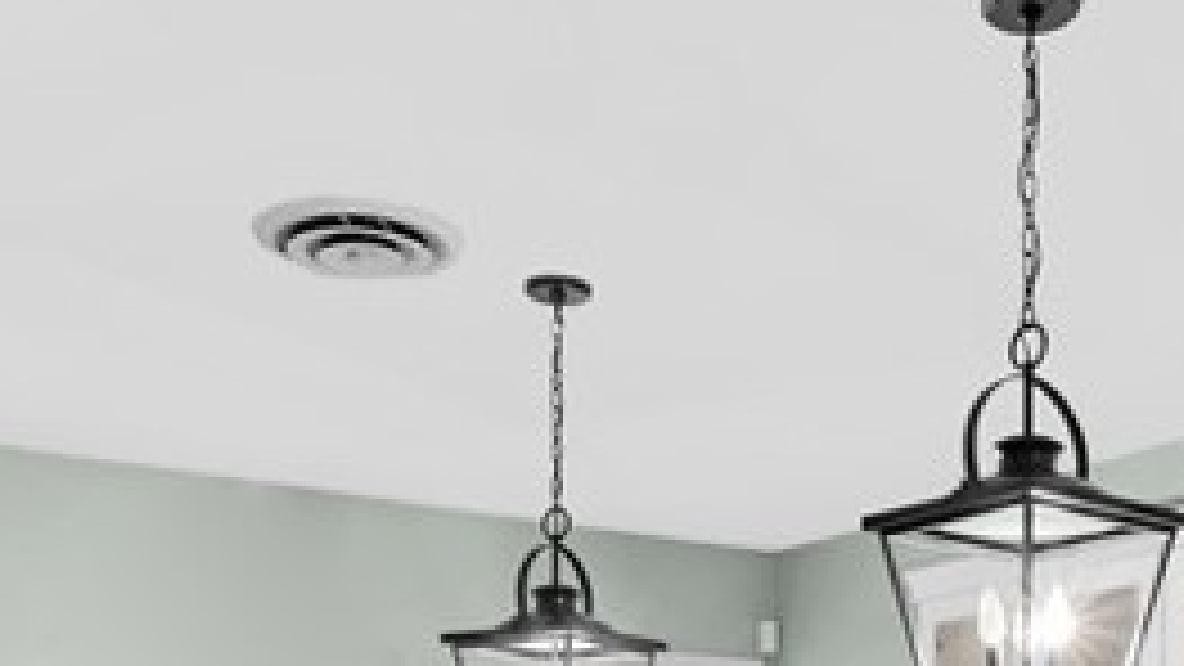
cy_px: 875
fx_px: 1664
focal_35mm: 53
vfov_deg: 20.6
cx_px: 747
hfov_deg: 38.9
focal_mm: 13
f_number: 10
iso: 200
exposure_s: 3.2
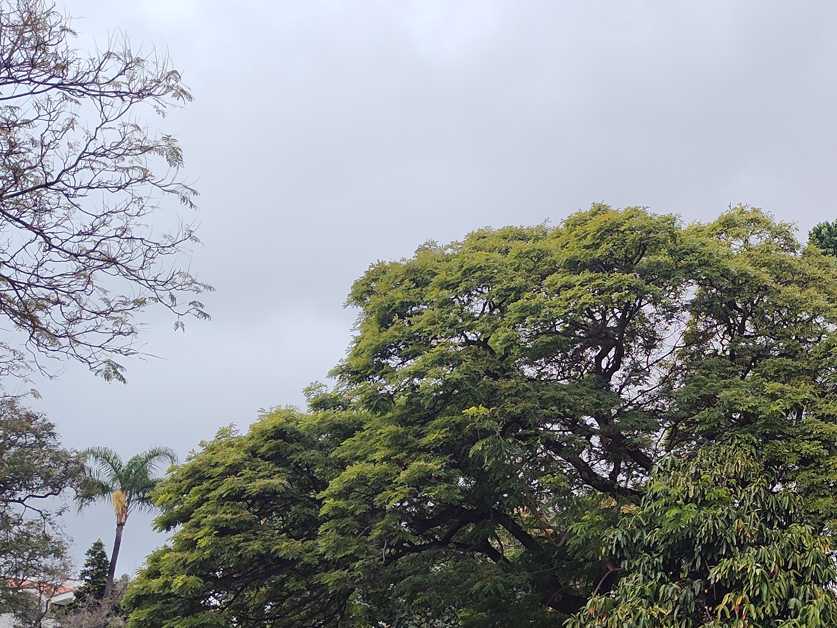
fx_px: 1185
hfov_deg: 36.1
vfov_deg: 29.3
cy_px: 463
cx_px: 778
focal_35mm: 49
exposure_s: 1/429
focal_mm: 5.56
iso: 100
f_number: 1.88
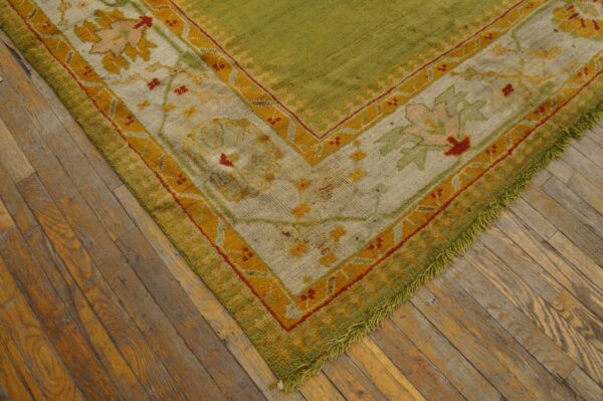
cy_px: 200
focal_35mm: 28
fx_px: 477
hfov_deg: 64.6
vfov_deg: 45.6
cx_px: 302
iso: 640
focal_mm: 19
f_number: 4
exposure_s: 1/60
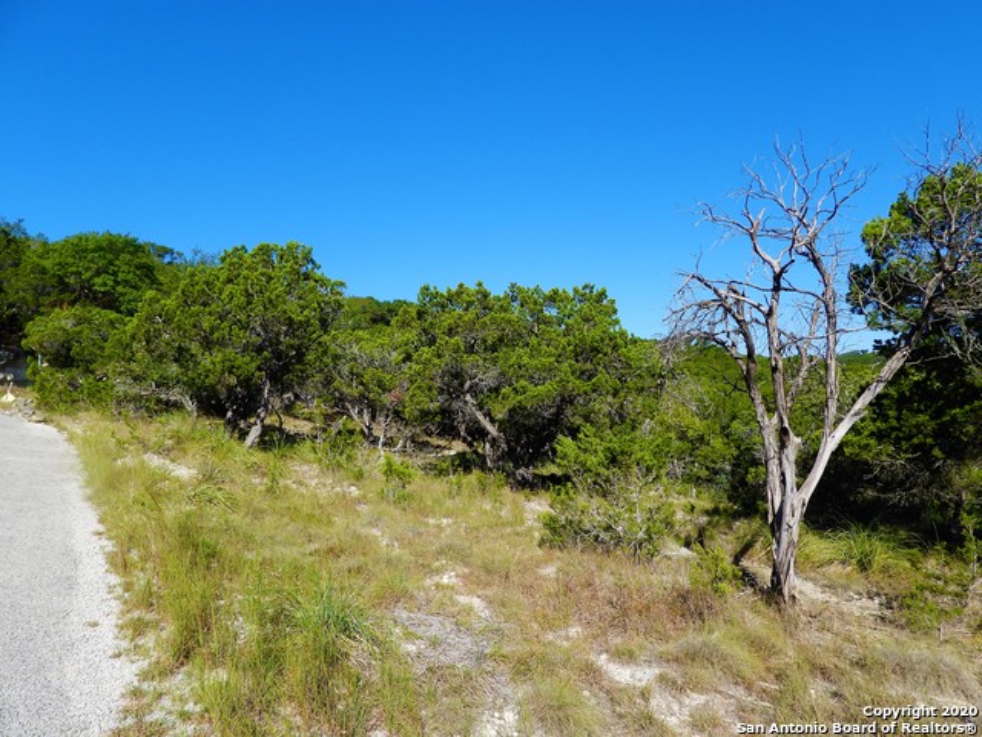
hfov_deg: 71.6
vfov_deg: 56.8
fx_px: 681
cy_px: 368
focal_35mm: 24
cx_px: 491
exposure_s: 1/1600
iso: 100
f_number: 2.8
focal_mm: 4.3
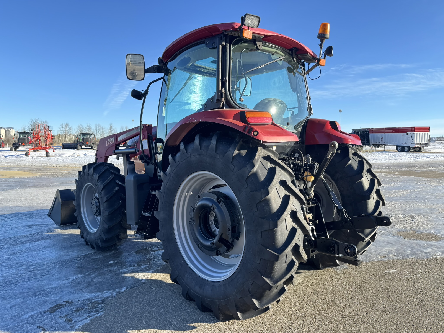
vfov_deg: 56.8
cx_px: 222
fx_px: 308
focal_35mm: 24
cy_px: 166
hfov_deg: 71.6
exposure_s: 1/582
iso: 80
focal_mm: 6.76
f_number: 1.78
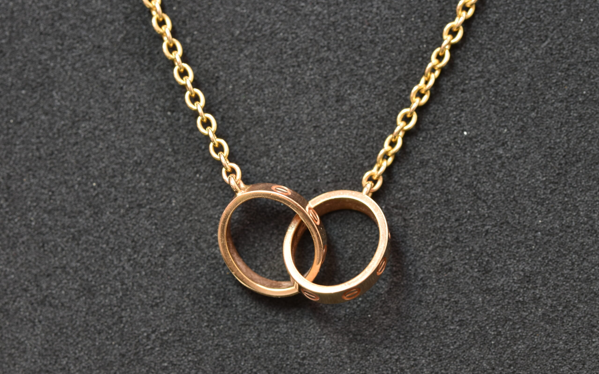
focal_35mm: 138
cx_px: 300
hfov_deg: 15.1
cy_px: 188
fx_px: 2253
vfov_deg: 9.5
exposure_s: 1/3
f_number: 8
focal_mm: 90
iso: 100
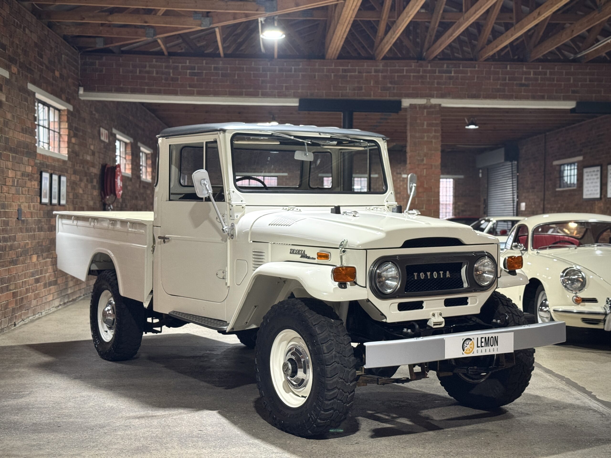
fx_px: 847
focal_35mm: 48
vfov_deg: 30.3
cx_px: 306
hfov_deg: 39.7
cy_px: 229
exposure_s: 1/50
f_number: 1.78
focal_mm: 6.76
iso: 250
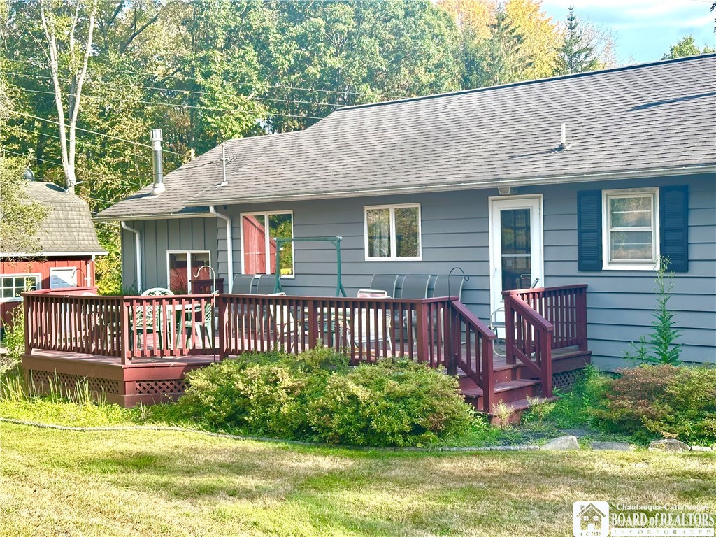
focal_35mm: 48
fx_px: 993
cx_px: 358
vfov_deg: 30.3
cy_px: 268
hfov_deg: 39.7
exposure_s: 1/864
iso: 64
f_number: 1.78
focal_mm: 6.86
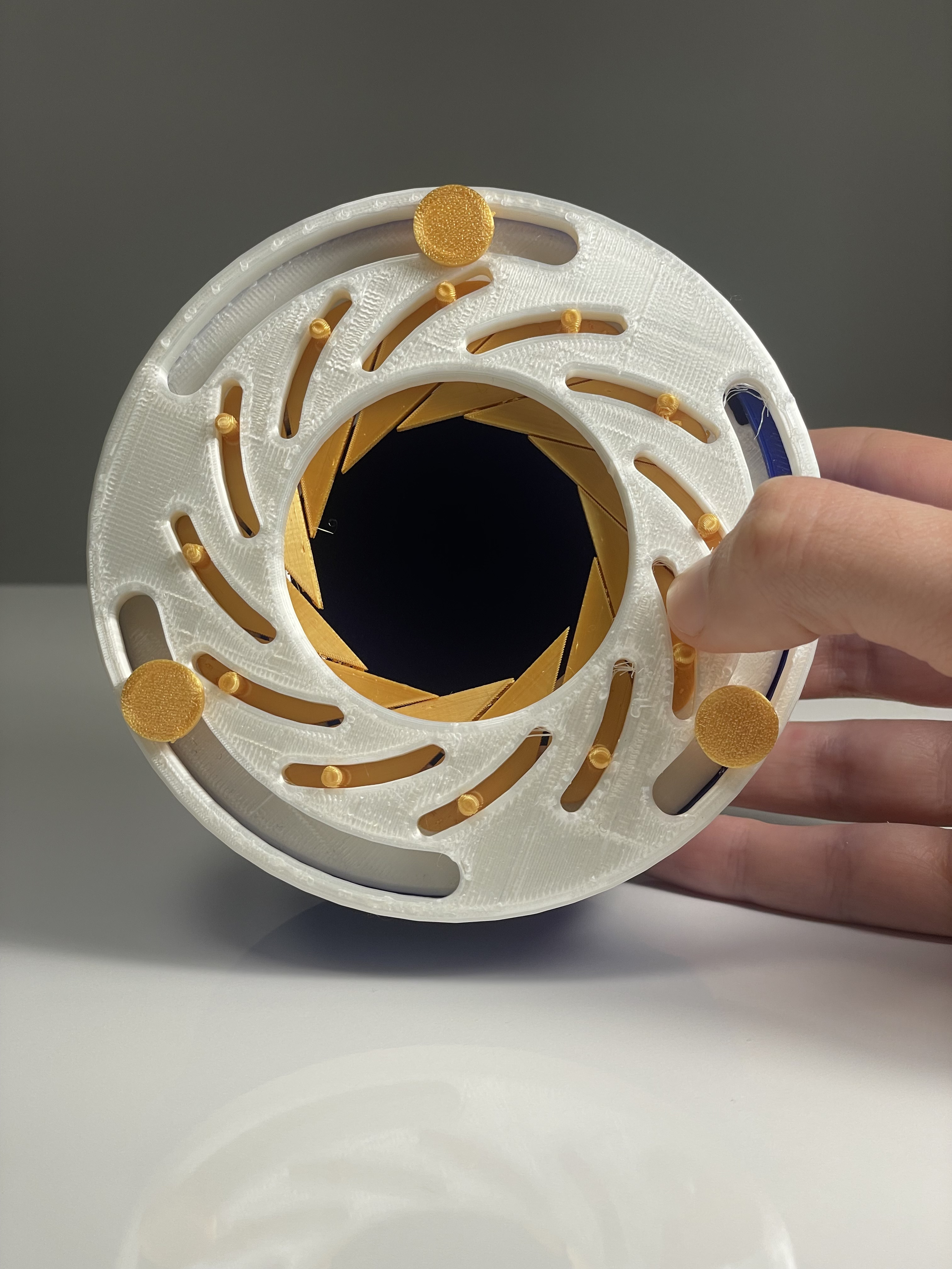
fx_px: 1907
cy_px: 634
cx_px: 476
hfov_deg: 28.0
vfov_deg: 36.8
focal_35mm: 52
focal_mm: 6
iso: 25
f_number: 2
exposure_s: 1/102
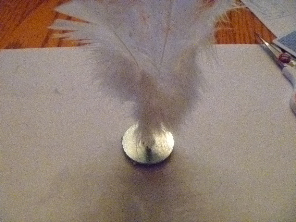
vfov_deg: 40.7
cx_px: 148
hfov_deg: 52.6
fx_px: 299
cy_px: 111
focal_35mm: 35
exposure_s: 1/160
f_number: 3.5
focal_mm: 6.3
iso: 1600
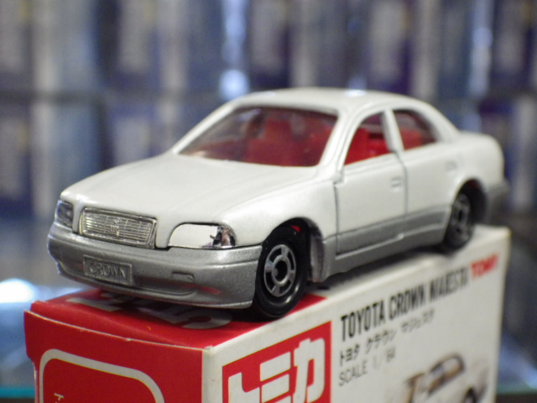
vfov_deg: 20.7
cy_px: 202
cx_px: 268
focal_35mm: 71
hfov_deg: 27.4
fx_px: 1101
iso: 800
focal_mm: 12.8
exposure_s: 1/50
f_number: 4.2
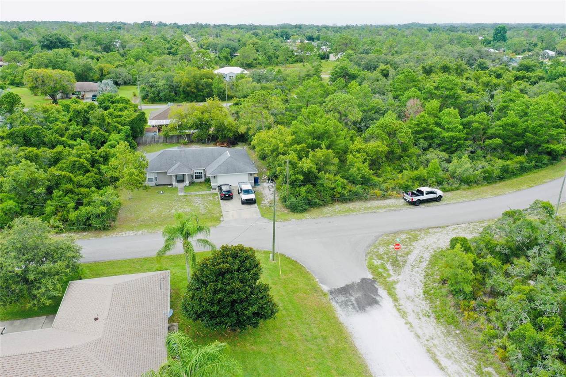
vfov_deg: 46.4
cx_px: 283
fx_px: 440
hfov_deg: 65.5
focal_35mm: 28
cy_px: 188
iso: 100
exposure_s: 1/200
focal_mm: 10.26
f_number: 5
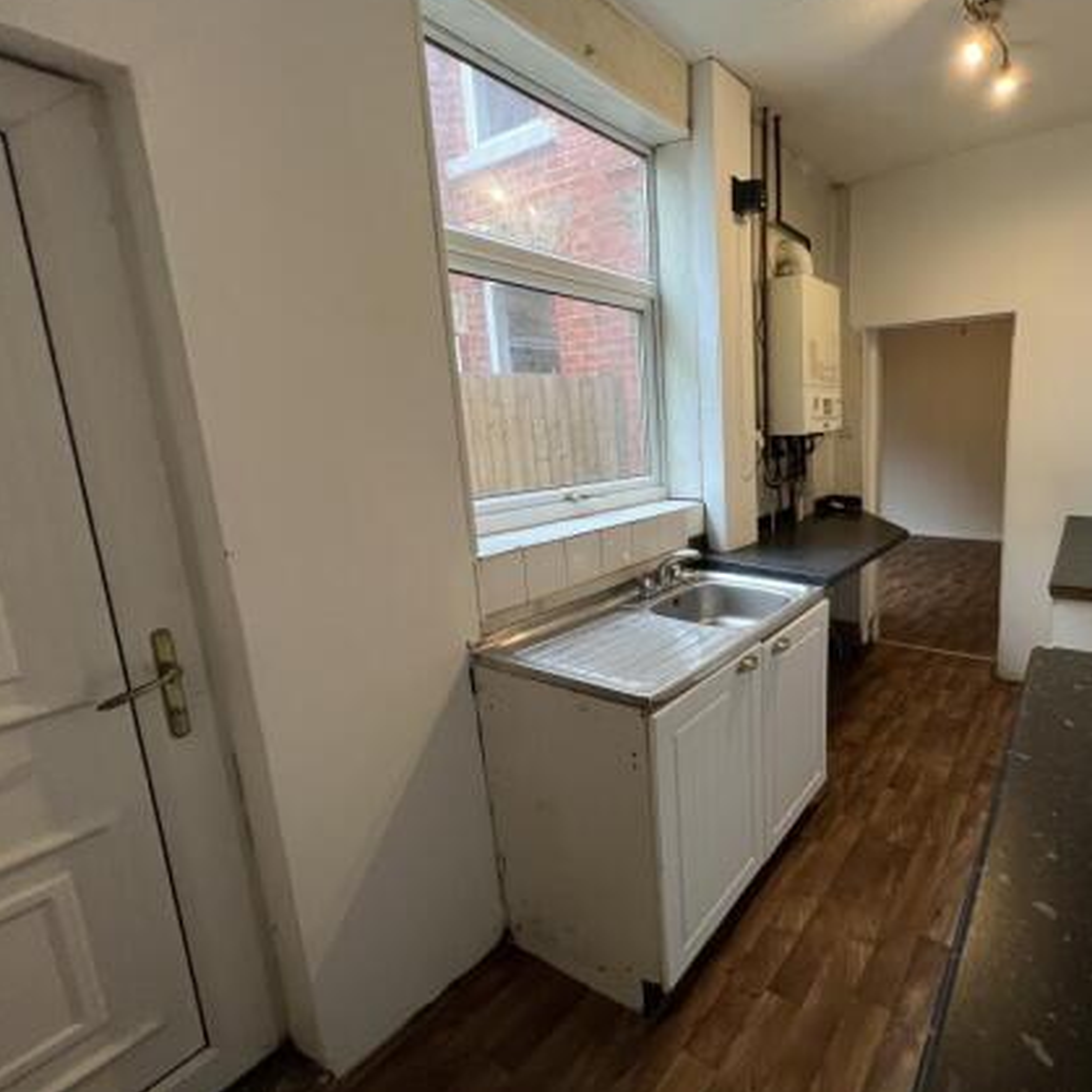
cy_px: 530
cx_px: 749
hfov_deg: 83.7
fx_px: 571
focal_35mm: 16
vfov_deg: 87.4
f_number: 1.8
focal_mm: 1.57
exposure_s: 1/50
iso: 250
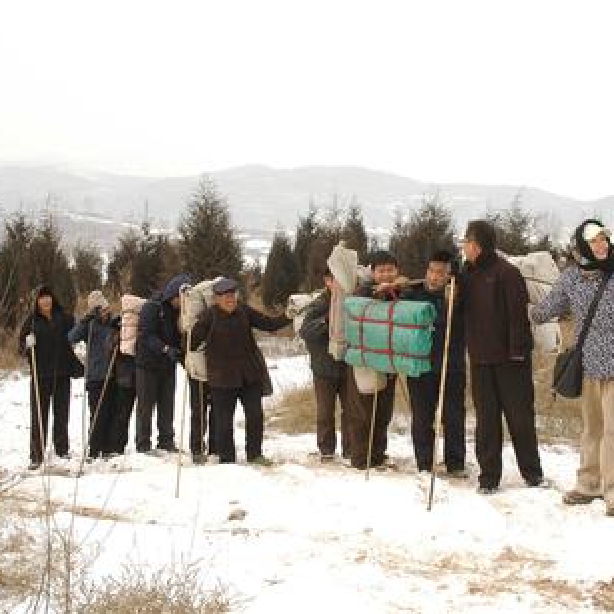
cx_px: 377
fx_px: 1003
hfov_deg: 33.9
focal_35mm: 50
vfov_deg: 34.0
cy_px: 285
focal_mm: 24
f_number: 7.1
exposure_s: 1/125
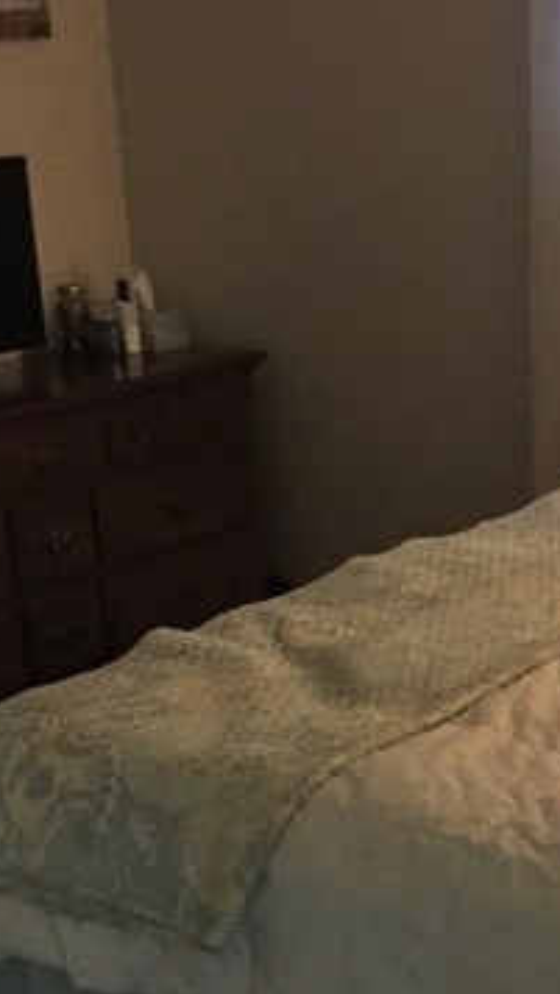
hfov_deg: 17.6
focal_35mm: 68
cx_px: 446
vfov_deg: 29.6
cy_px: 910
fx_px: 1794
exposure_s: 1/15
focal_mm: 4.15
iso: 320
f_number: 2.2
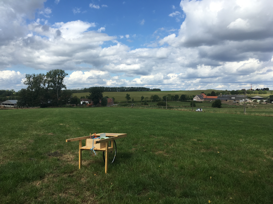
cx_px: 136
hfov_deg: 61.7
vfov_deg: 48.2
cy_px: 102
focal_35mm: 29
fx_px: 229
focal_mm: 4.15
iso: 25
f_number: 2.2
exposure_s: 1/1672
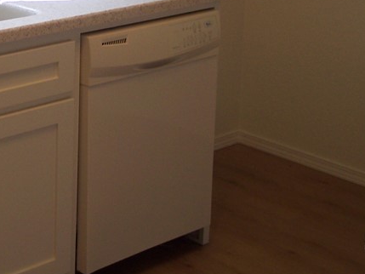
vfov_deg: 15.5
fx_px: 981
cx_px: 5
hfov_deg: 20.4
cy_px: -26
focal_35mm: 93
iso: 100
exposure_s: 1/90
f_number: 2.8
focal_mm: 8
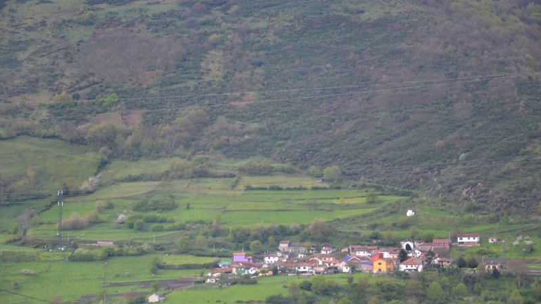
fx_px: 1701
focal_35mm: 119
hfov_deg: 18.1
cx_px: 270
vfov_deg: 10.2
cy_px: 148
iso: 400
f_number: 5.3
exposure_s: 1/200
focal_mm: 75
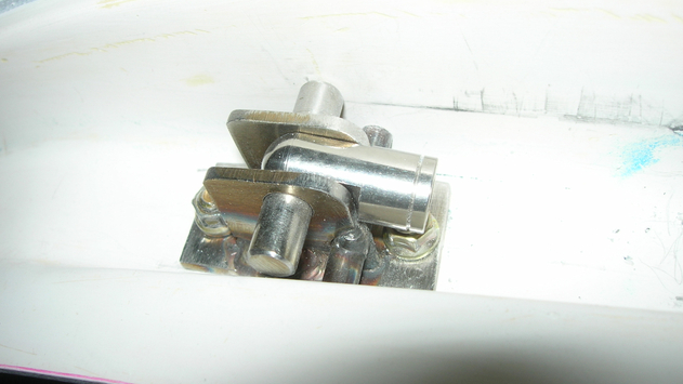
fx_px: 761
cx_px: 339
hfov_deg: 48.4
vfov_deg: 28.3
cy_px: 165
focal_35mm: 42
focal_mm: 7.8
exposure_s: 1/60.1
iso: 64
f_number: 4.8
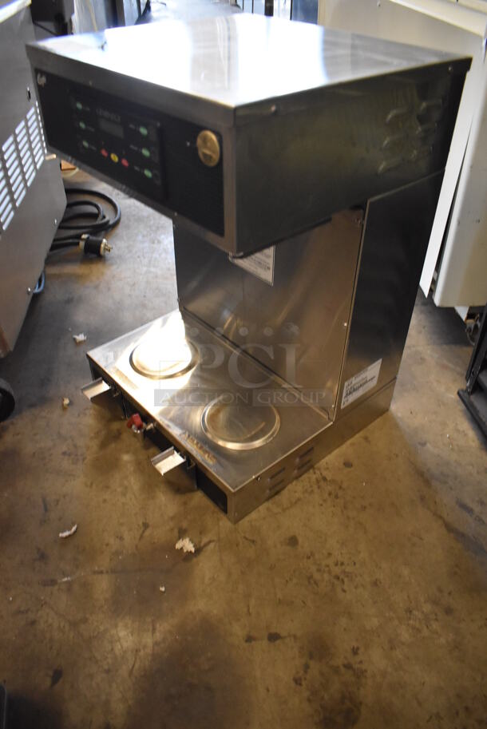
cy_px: 364
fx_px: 547
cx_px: 244
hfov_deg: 48.0
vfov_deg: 67.3
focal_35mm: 27
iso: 3200
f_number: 3.5
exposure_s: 1/125
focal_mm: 18
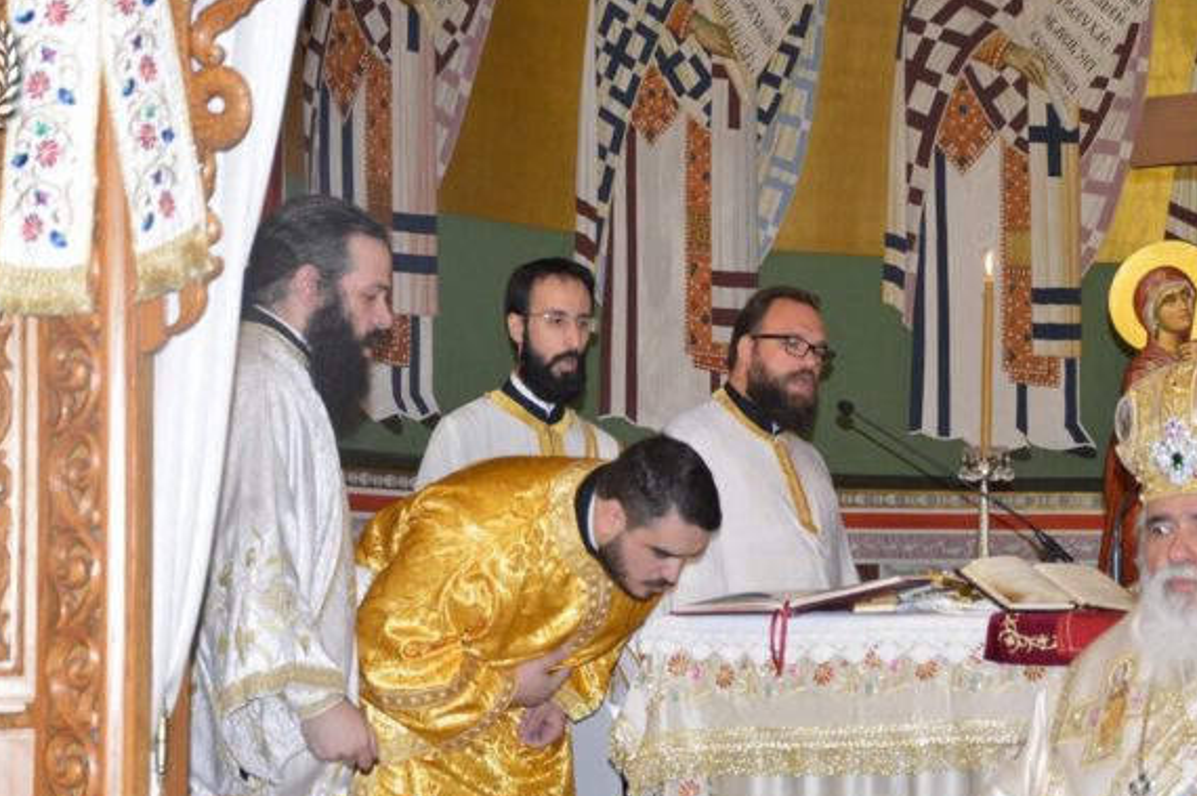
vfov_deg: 17.2
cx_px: 659
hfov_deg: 25.7
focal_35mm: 79
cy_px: 511
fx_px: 2624
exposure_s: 1/60
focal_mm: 40
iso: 900
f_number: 4.5
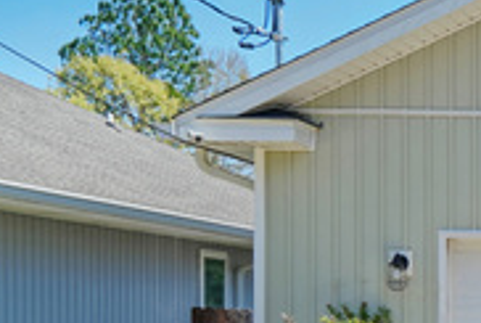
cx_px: 933
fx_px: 1526
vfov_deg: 11.6
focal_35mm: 114
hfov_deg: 14.9
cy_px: 457
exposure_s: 1/80
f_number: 10
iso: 100
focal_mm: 26
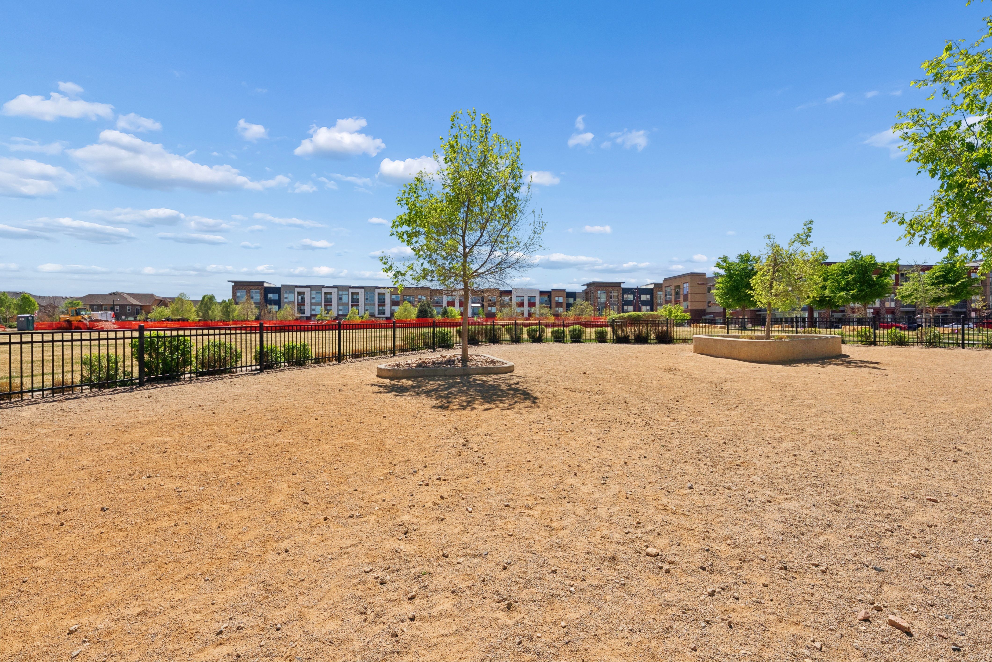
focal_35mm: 16
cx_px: 496
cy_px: 331
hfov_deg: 96.7
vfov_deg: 73.8
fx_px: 441
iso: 400
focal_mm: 16
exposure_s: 1/2000
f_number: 9
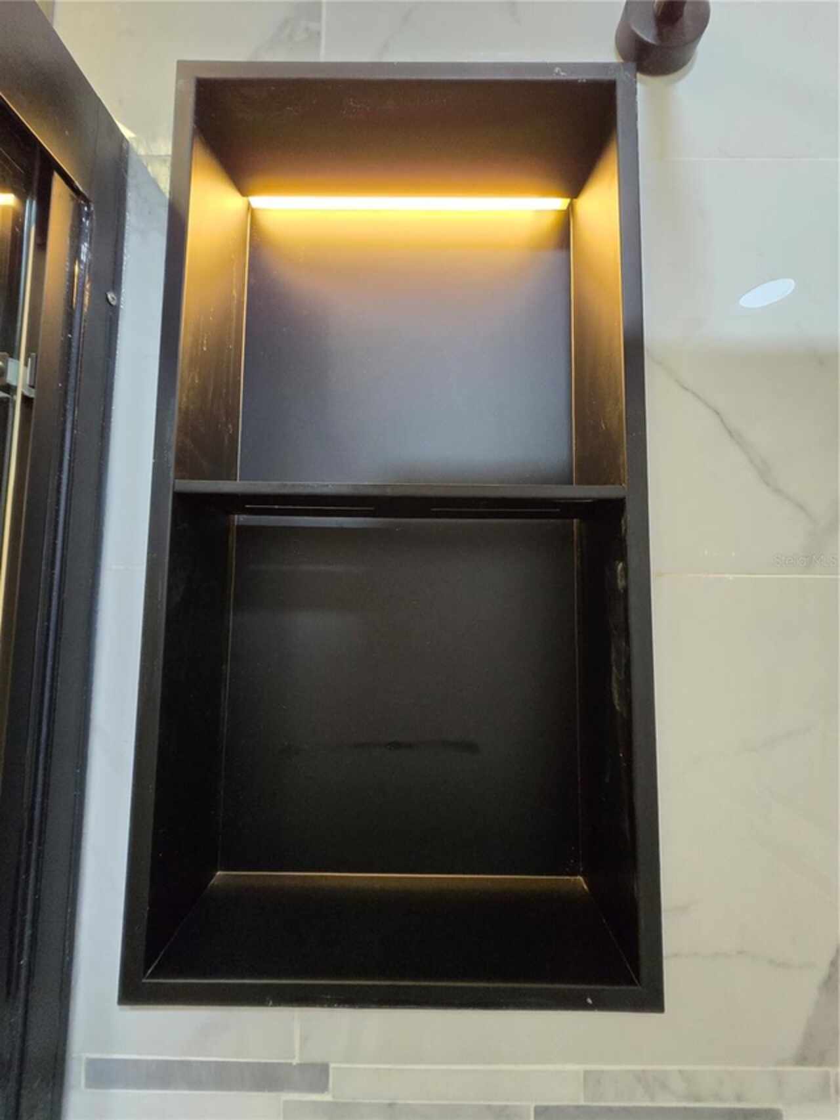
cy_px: 560
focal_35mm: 13
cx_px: 420
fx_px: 421
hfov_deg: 89.9
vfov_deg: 106.2
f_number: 2.2
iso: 320
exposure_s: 1/60
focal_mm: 1.7
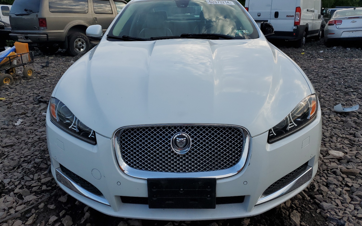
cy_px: 99
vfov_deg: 44.4
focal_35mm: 28
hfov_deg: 66.5
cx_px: 180
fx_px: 276
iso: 50
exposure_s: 1/1667
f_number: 1.5
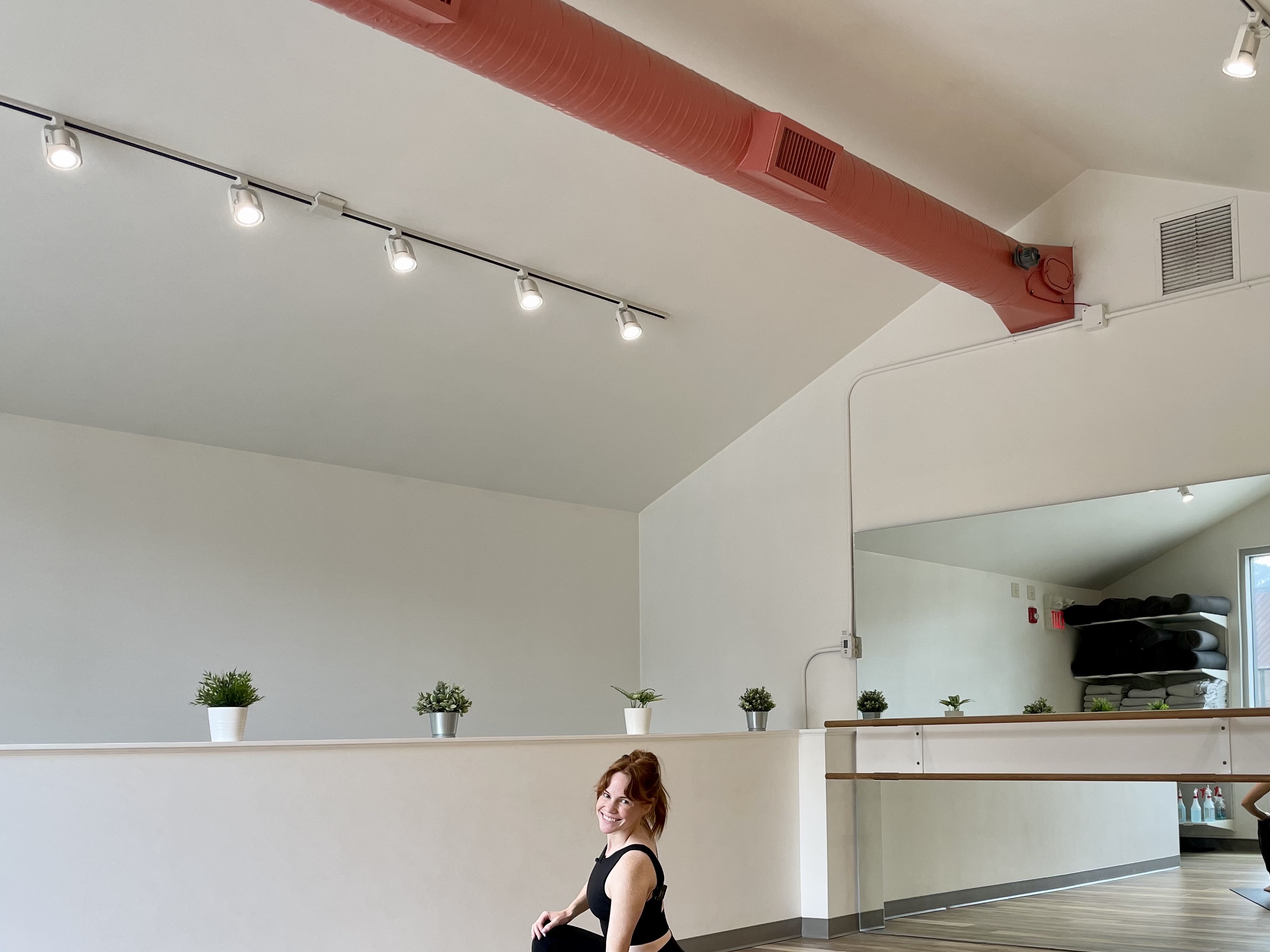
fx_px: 1358
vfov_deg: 38.2
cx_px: 840
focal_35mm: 37
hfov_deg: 49.3
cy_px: 635
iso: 50
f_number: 1.6
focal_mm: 4.2
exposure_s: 1/120
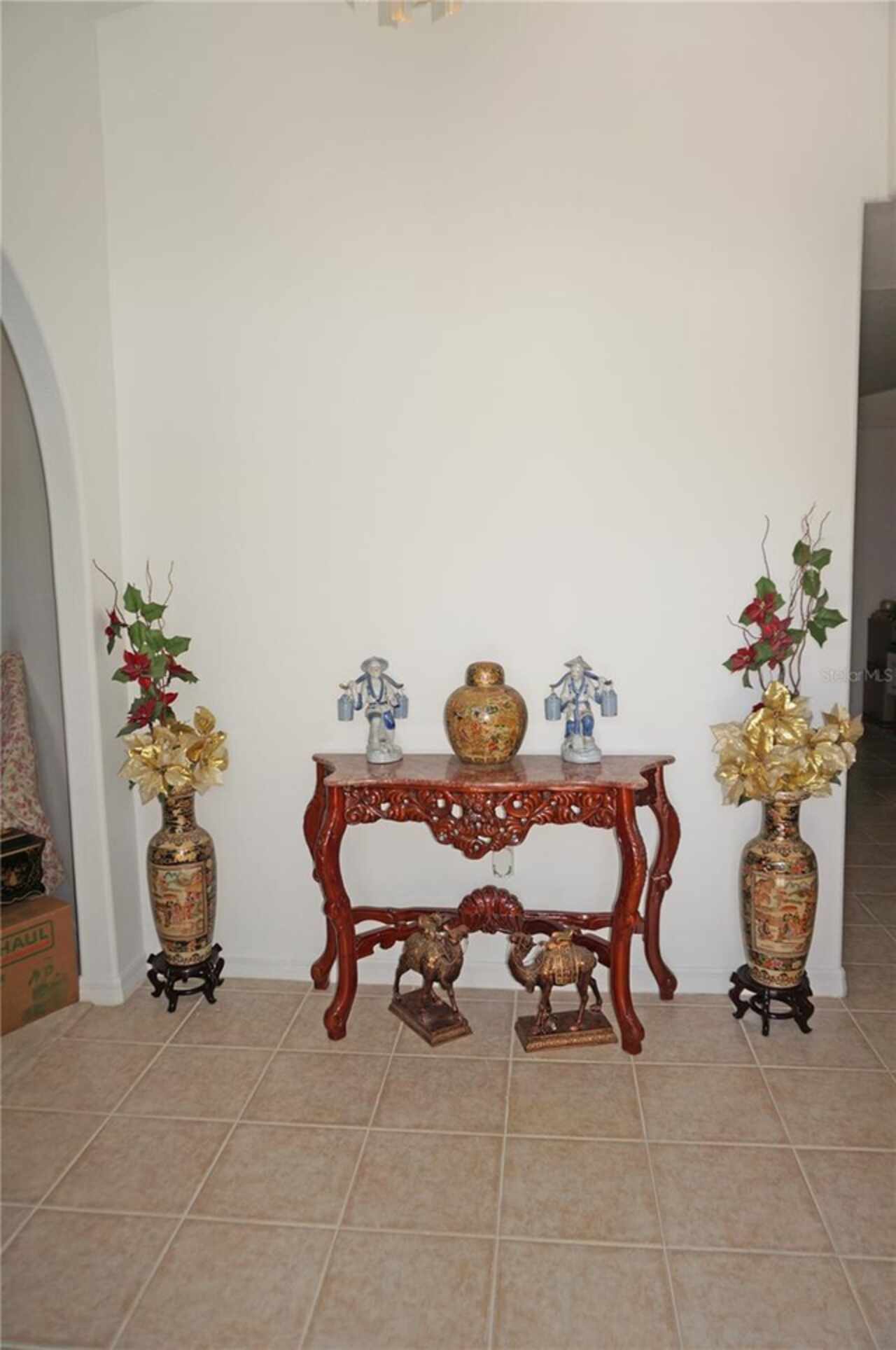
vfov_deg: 73.8
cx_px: 448
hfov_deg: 53.0
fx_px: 899
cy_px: 675
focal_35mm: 24
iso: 100
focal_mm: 16
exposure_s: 1/160
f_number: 4
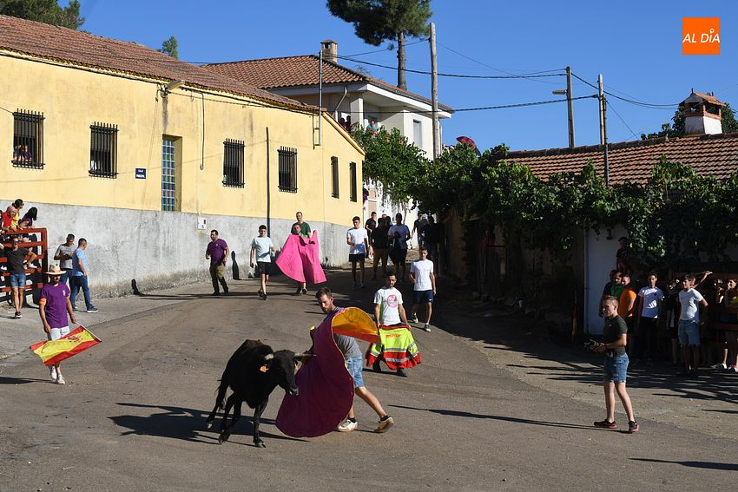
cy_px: 246
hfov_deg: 28.8
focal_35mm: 70
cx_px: 369
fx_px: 1435
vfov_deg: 19.5
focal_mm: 70
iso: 200
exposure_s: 1/400
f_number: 10
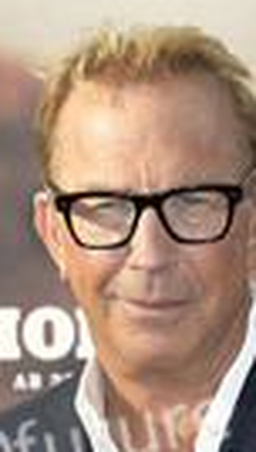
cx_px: 168
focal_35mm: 296
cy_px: 648
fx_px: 3550
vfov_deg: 7.2
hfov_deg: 4.1
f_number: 7.1
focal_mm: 95
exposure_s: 1/250
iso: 250
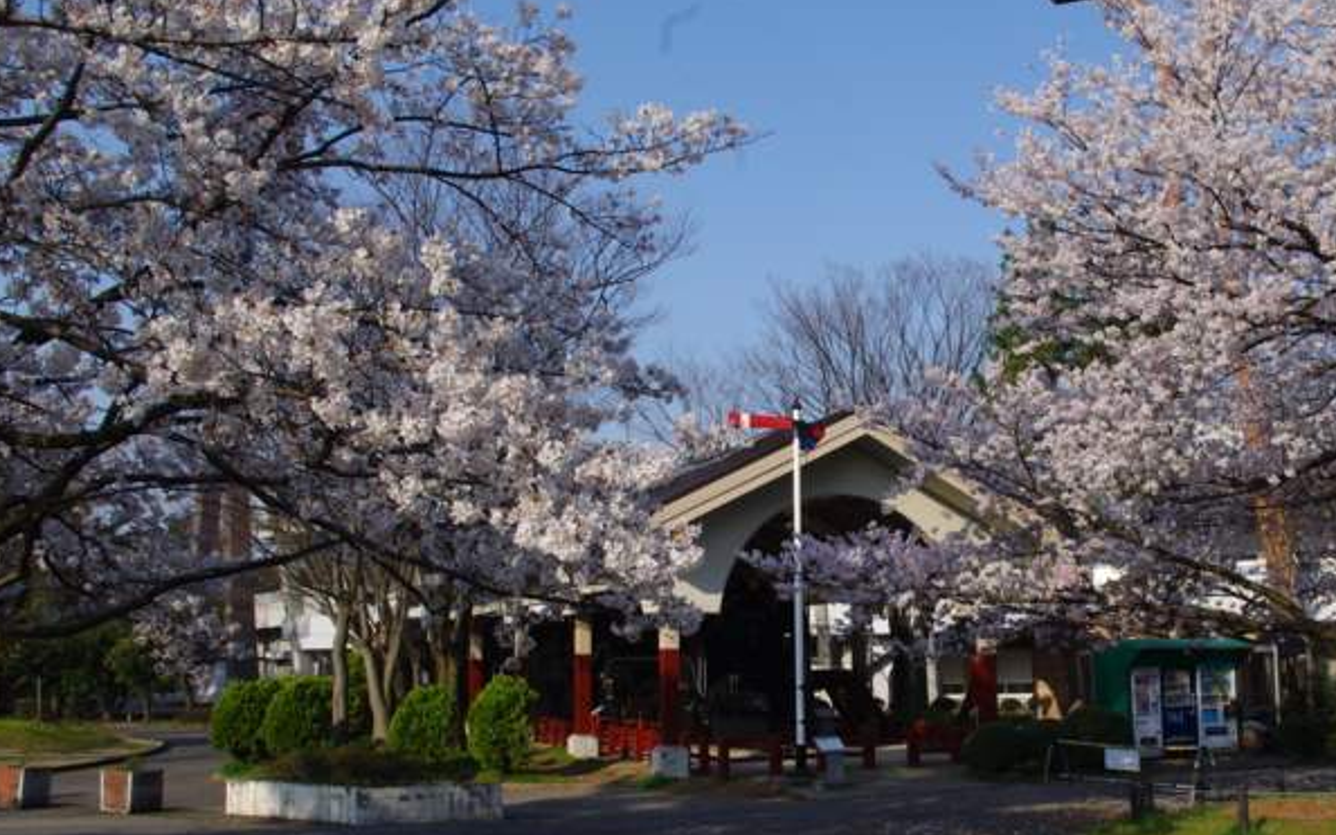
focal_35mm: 37
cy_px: 481
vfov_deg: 34.4
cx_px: 888
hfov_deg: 51.8
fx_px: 1347
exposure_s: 1/160
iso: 200
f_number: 11
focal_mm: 18
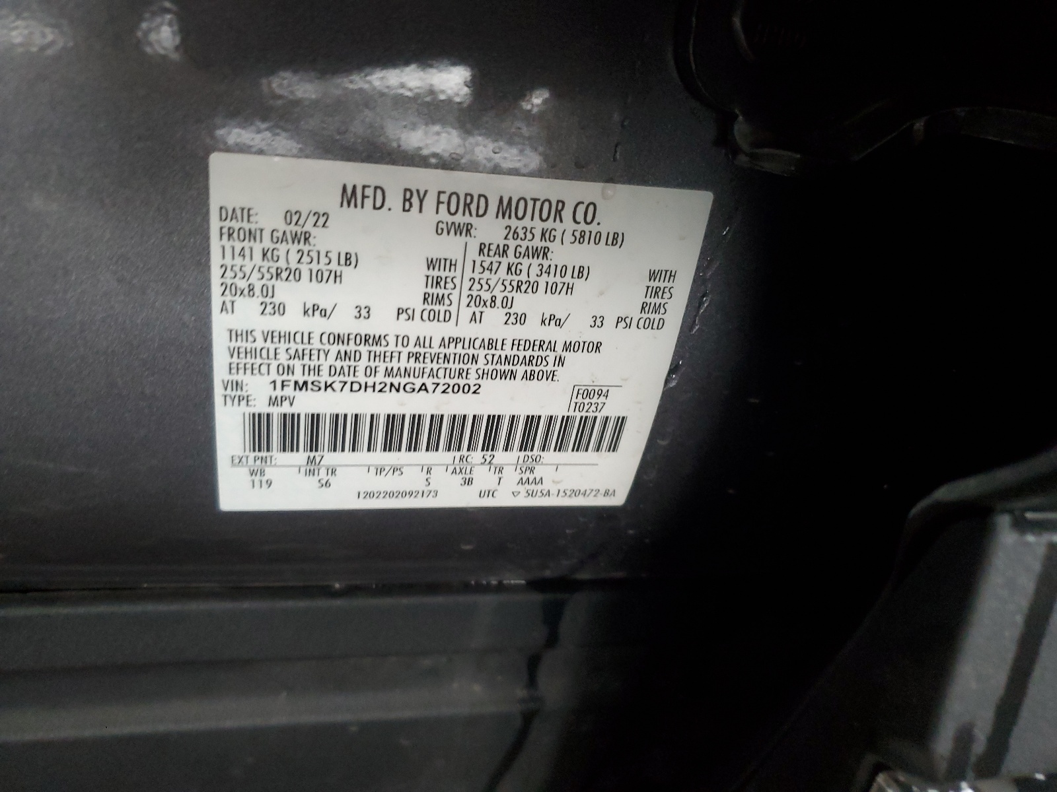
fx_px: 794
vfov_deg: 53.1
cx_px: 528
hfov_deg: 67.3
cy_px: 396
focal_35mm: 26
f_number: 1.5
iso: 232
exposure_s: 1/60.2
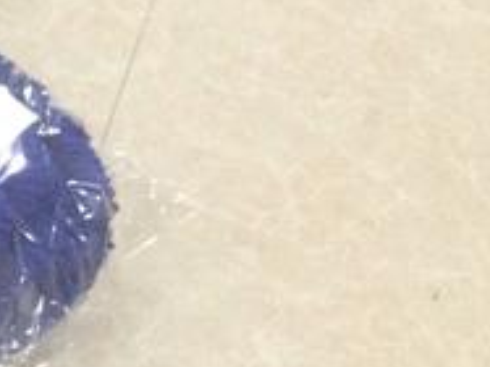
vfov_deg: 7.7
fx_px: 2716
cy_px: -52
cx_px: -744
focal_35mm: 192
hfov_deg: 9.1
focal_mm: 4.28
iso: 250
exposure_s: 1/20
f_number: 2.4
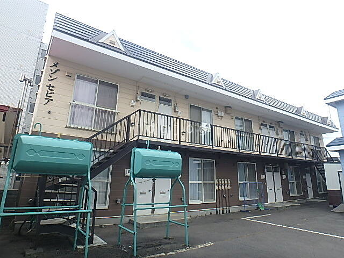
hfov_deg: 79.0
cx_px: 172
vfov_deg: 63.4
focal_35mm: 21
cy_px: 129
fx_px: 209
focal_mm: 3.7
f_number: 3.5
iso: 125
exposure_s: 1/320
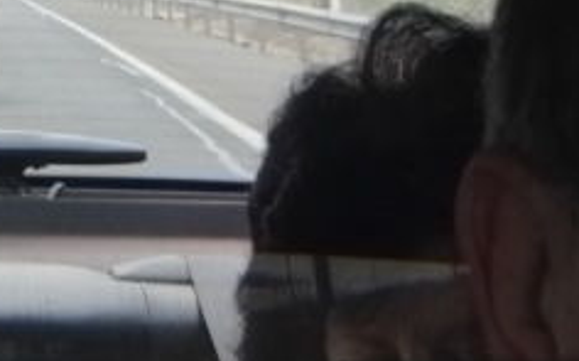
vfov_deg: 9.5
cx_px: -155
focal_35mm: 138
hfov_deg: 14.6
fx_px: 2176
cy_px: 98
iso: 320
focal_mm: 8.4
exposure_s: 1/60
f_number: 4
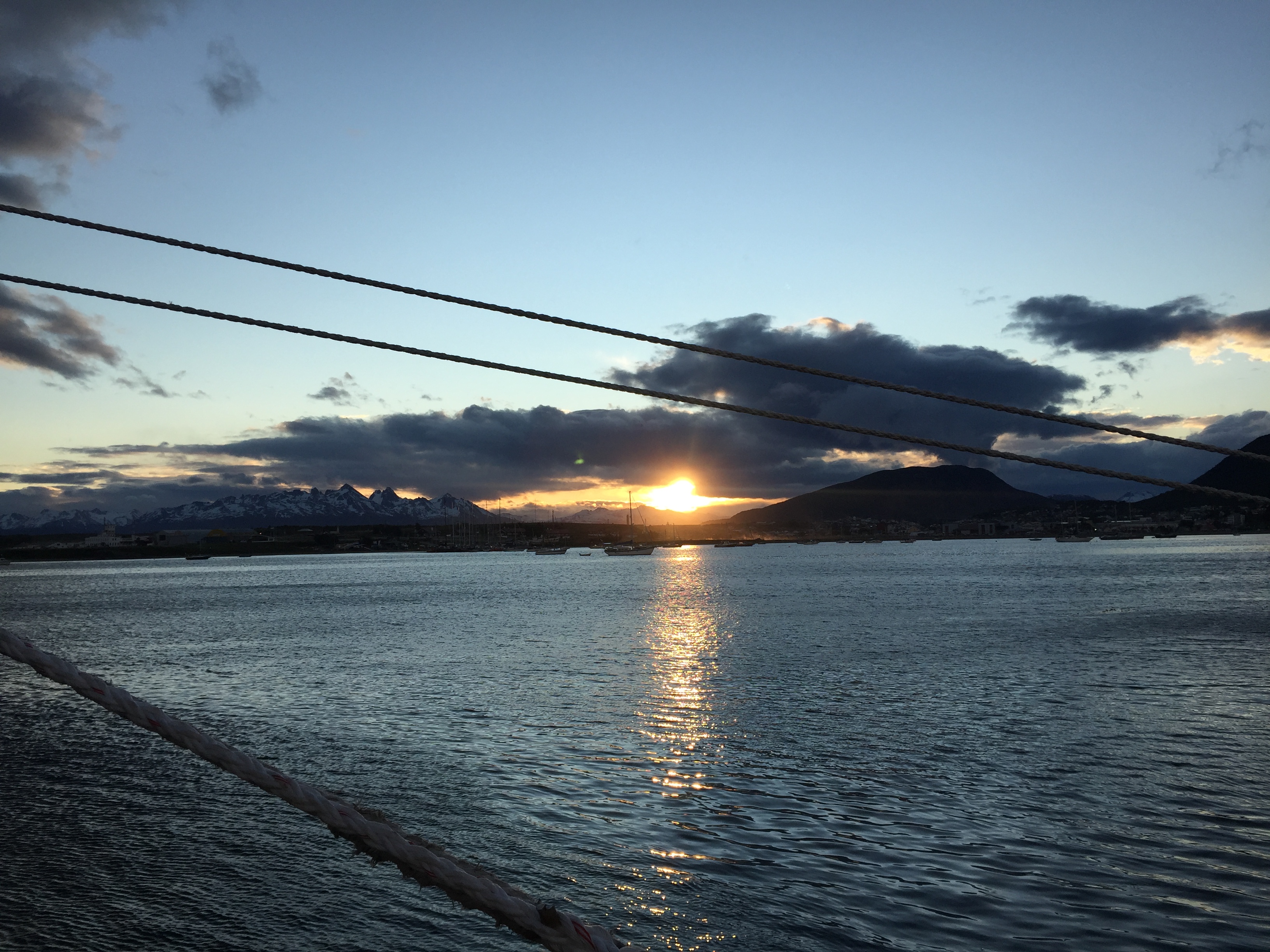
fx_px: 1064
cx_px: 635
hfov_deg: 61.7
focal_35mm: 29
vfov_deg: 48.2
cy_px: 476
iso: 32
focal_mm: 4.15
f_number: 2.2
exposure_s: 1/1163
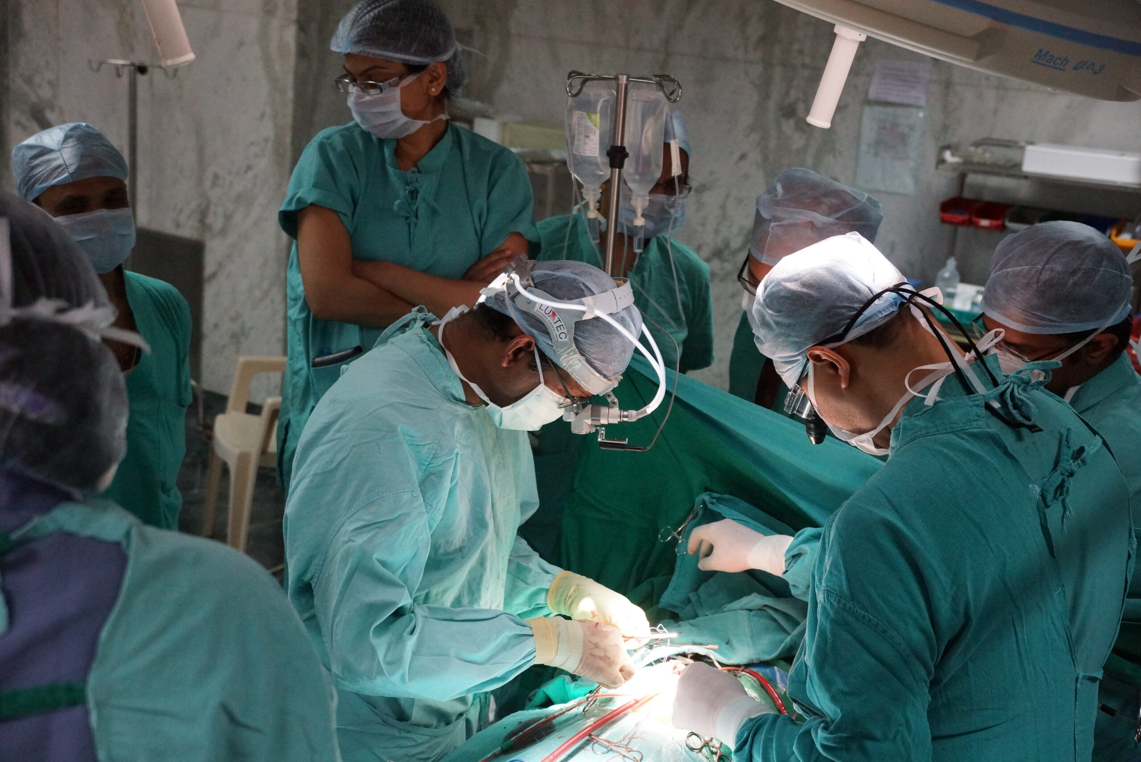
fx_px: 1665
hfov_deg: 37.8
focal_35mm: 52
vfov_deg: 25.8
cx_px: 570
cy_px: 381
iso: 1600
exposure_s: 1/200
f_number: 4
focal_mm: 35
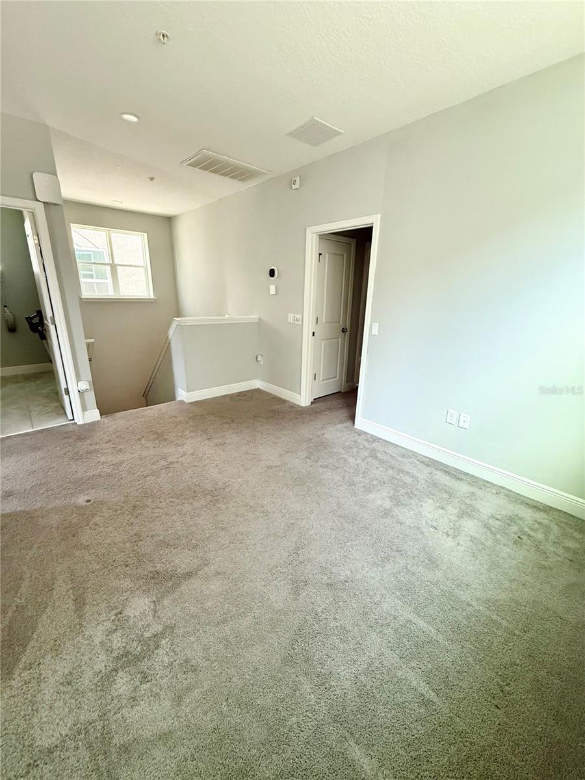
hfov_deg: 85.7
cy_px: 390
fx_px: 315
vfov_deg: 102.1
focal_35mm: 14
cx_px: 292
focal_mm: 2.22
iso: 400
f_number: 2.2
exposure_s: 1/74
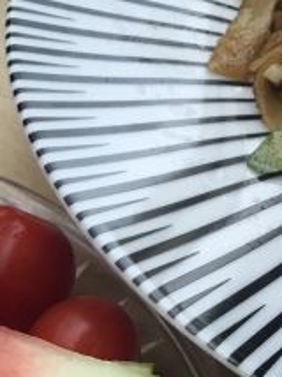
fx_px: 1034
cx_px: -144
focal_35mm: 95
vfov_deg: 19.5
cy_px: 449
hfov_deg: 14.5
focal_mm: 4.15
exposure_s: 1/33
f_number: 2.2
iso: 40
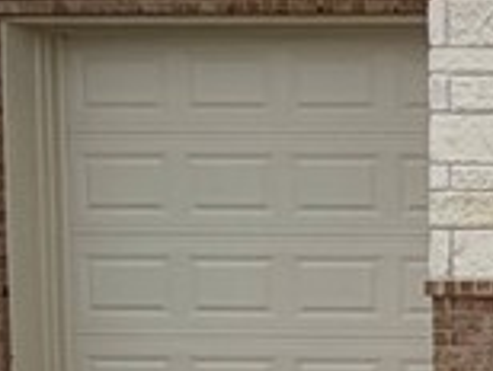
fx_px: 1327
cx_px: 1434
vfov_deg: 15.9
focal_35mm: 93
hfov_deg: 11.9
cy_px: 253
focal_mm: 2.22
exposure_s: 1/770
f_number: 2.2
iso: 40
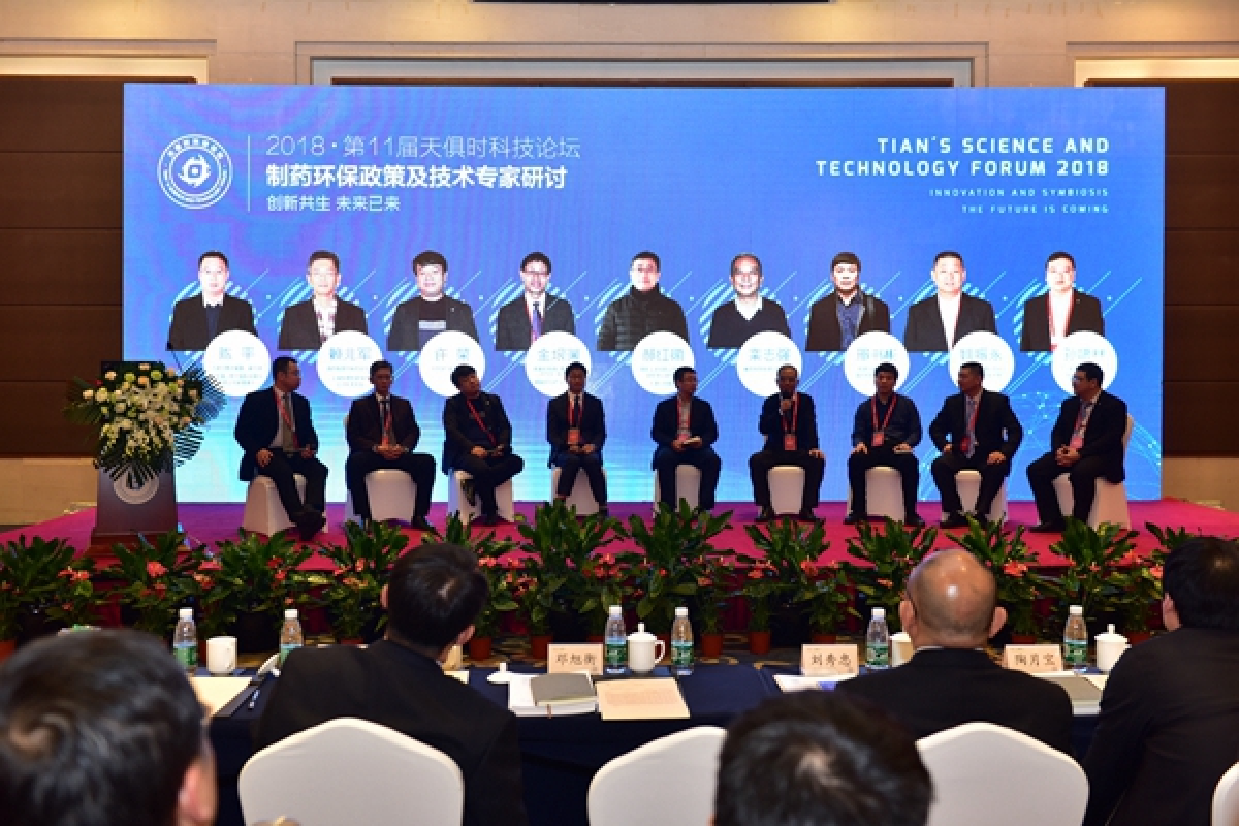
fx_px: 1170
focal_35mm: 34
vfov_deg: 38.9
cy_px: 413
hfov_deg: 55.8
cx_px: 620
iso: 1000
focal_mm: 34
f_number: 4
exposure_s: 1/80
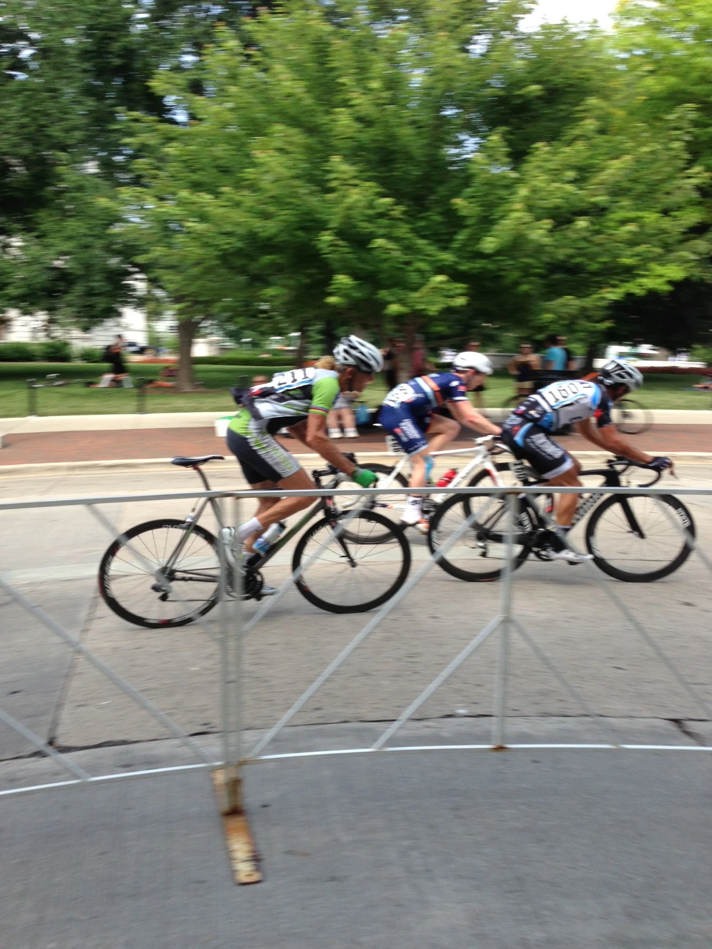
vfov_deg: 55.4
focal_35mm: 33
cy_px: 474
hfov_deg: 42.9
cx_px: 356
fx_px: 905
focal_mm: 4.13
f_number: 2.4
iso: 50
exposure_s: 1/507
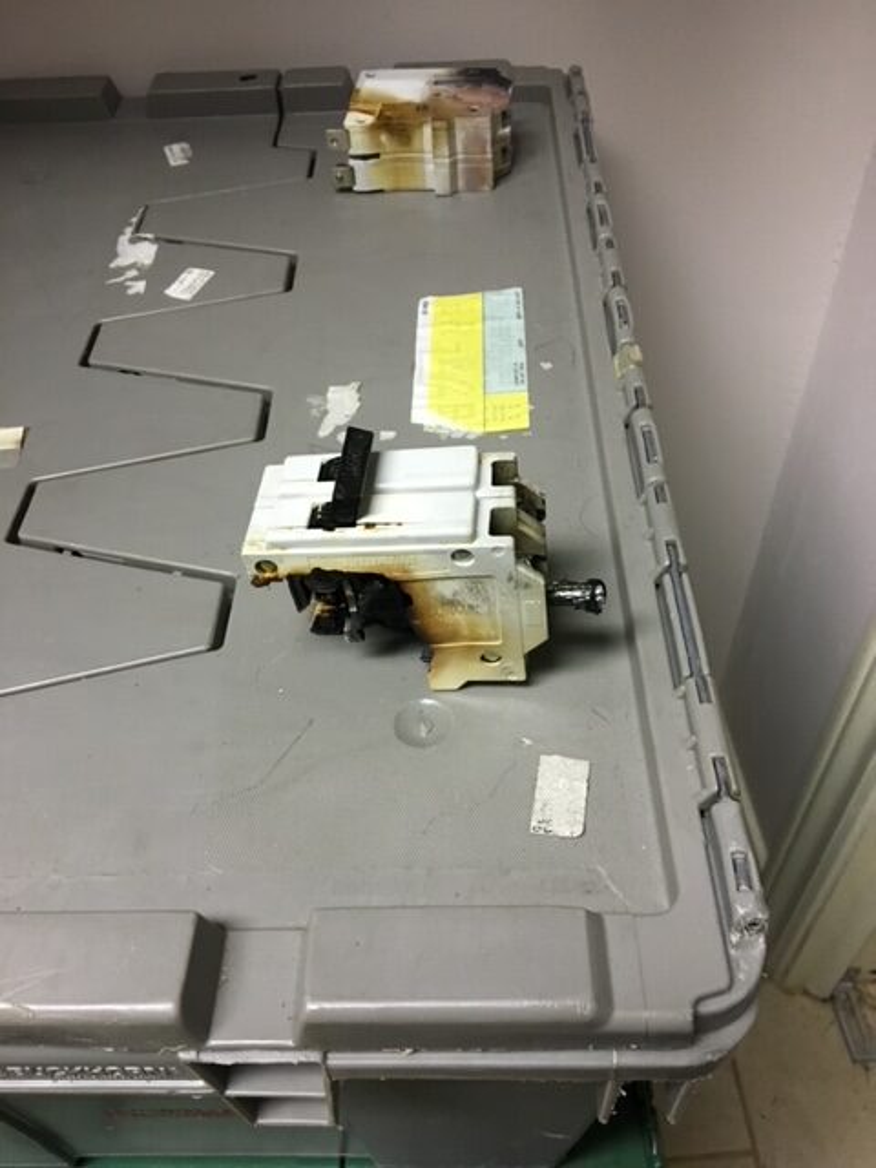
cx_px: 438
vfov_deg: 61.7
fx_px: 979
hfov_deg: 48.2
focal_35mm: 29
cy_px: 584
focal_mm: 4.15
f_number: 2.2
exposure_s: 1/30
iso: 160
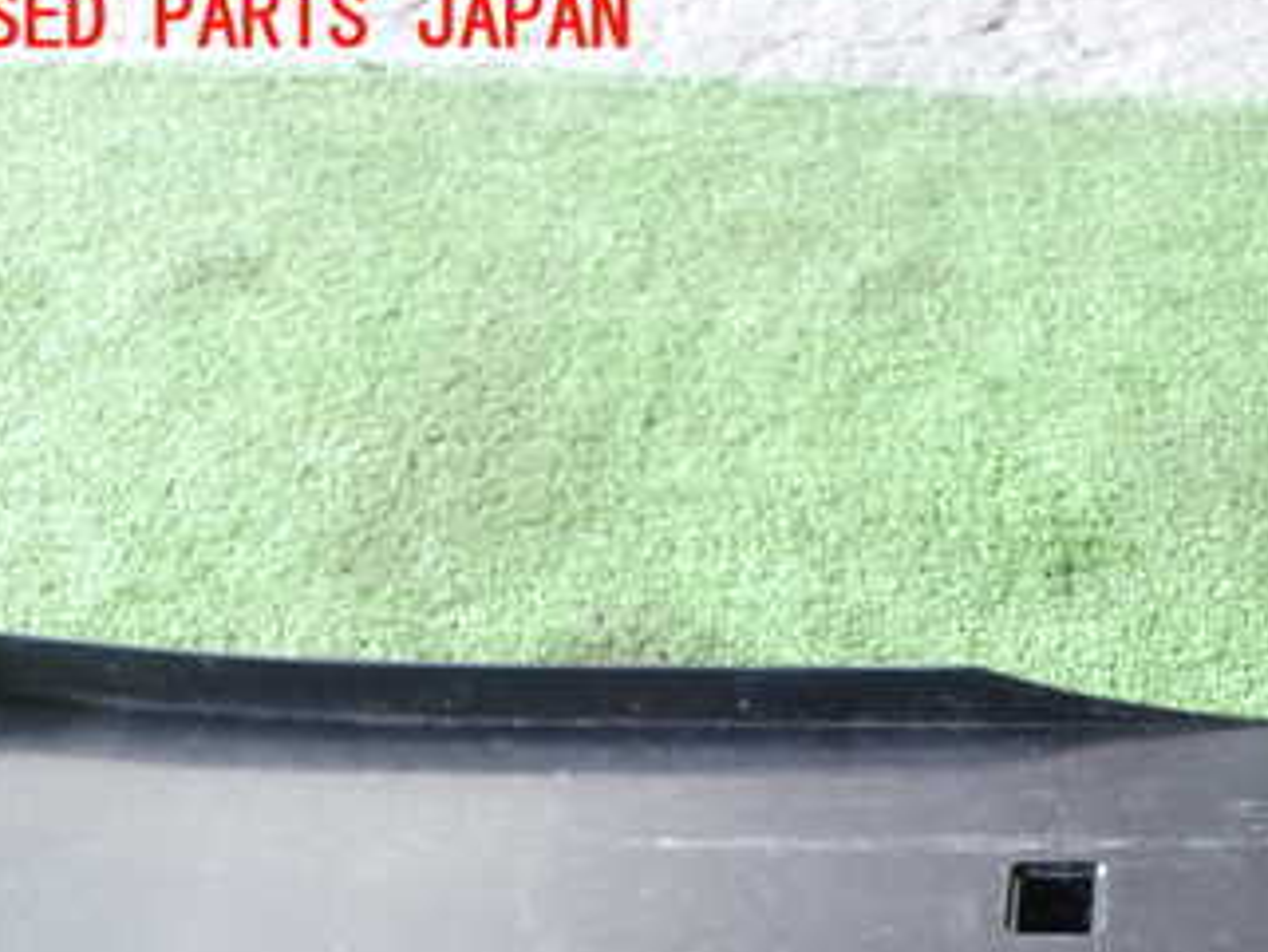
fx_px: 2052
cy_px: 861
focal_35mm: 56
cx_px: 1098
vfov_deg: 25.3
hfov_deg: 32.9
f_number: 2.3
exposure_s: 1/30
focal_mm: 5.4
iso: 200
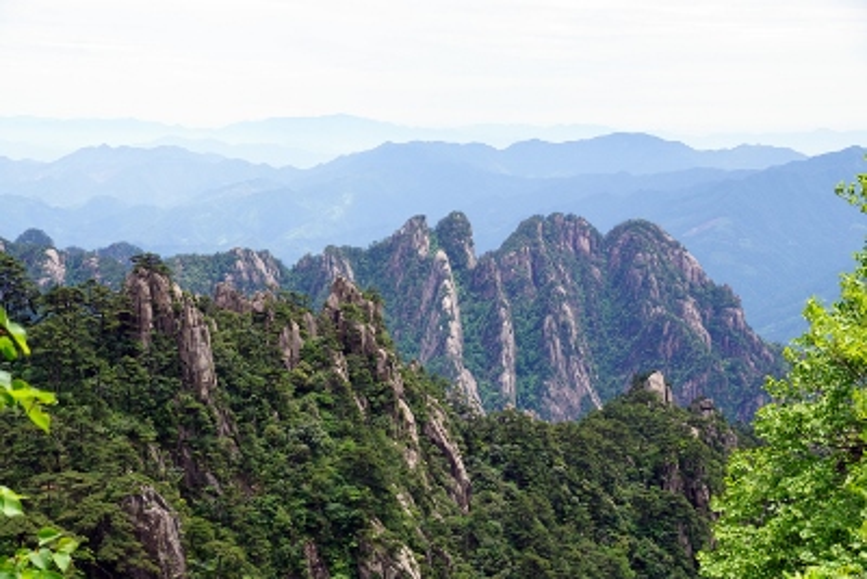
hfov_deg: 27.0
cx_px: 434
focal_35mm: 75
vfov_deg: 18.2
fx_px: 1807
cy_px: 290
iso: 100
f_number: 9
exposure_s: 1/160
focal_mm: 50
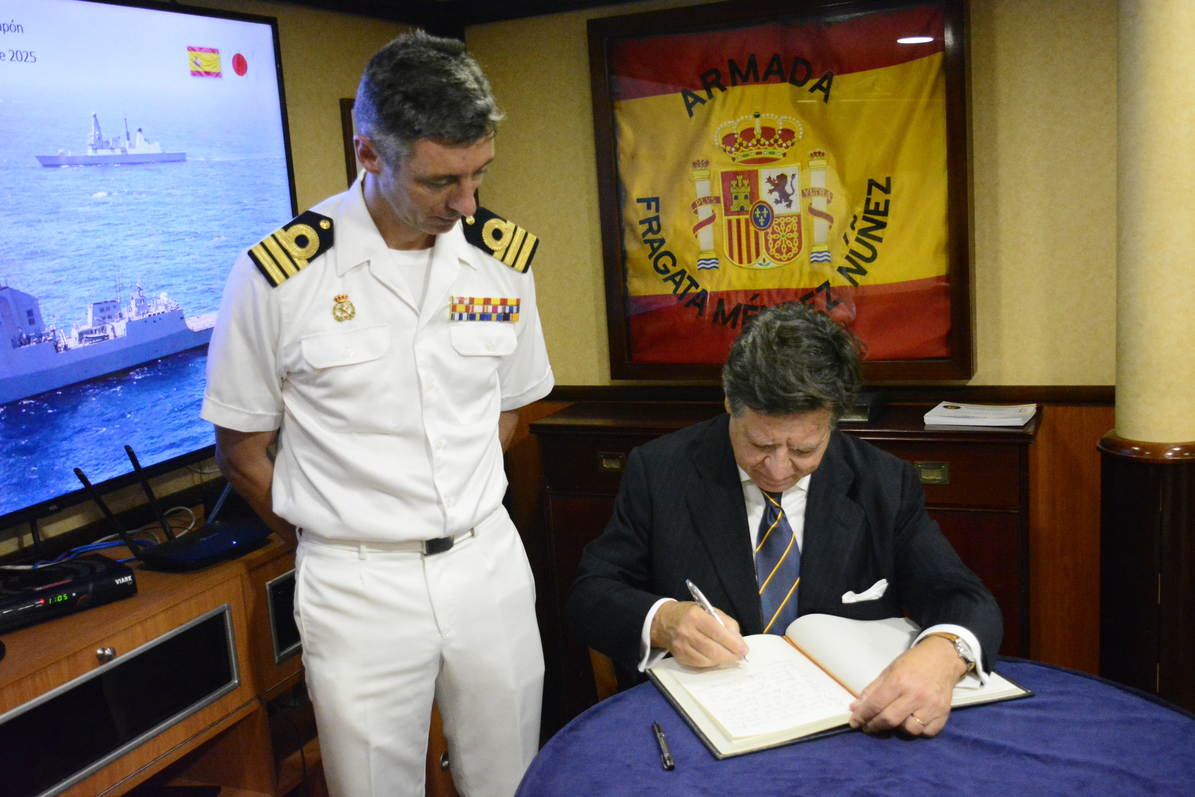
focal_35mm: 36
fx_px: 1195
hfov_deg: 53.1
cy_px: 398
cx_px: 598
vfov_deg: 36.9
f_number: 4
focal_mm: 24
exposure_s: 1/160
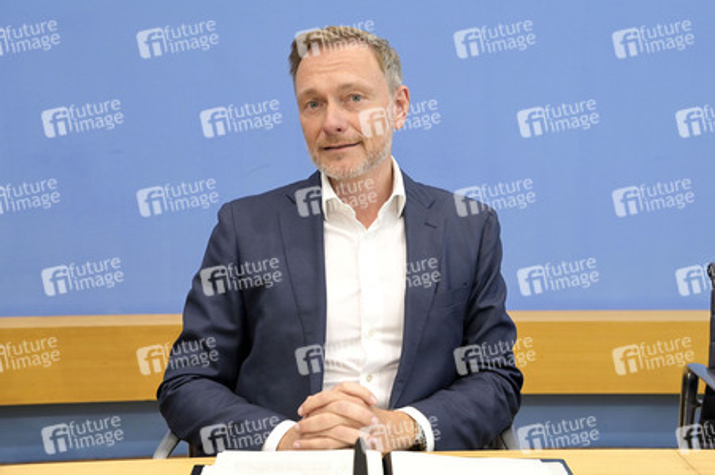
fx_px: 913
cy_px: 238
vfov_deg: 29.2
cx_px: 358
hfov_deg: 42.8
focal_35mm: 46
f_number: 5
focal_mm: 46
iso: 5000
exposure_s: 1/500
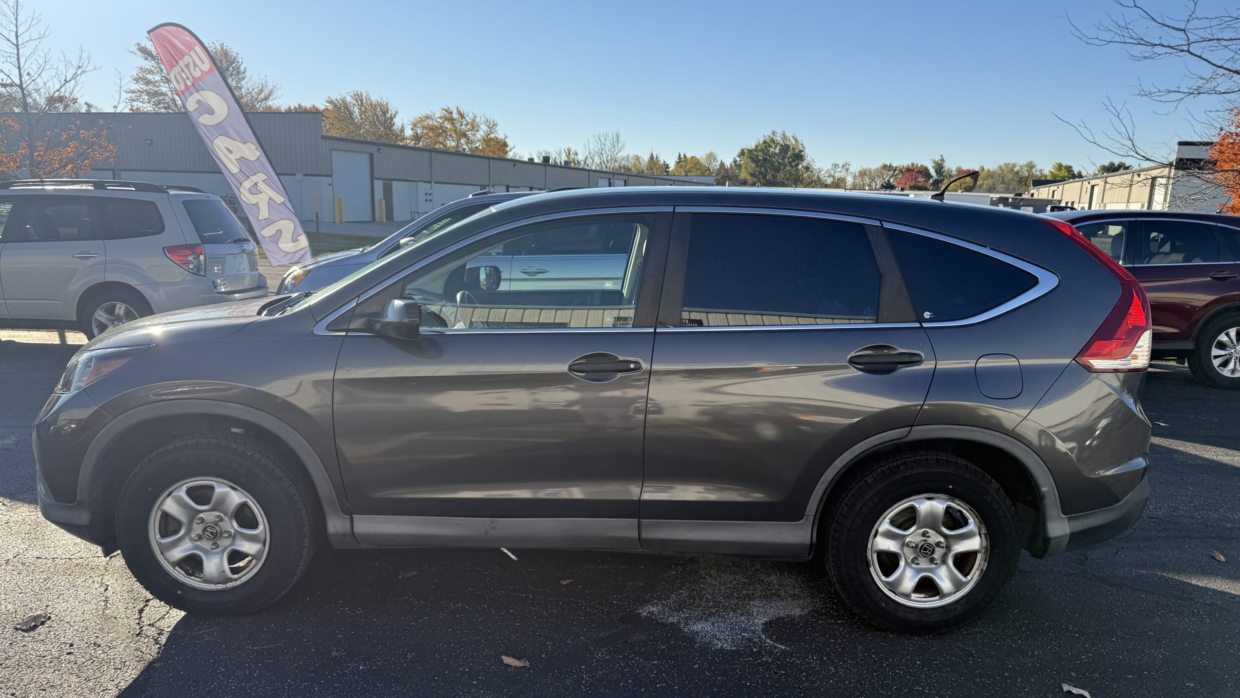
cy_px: 397
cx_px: 609
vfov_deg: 42.8
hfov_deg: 69.8
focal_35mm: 27
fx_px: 888
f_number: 1.78
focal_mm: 6.76
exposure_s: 1/2801
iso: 80
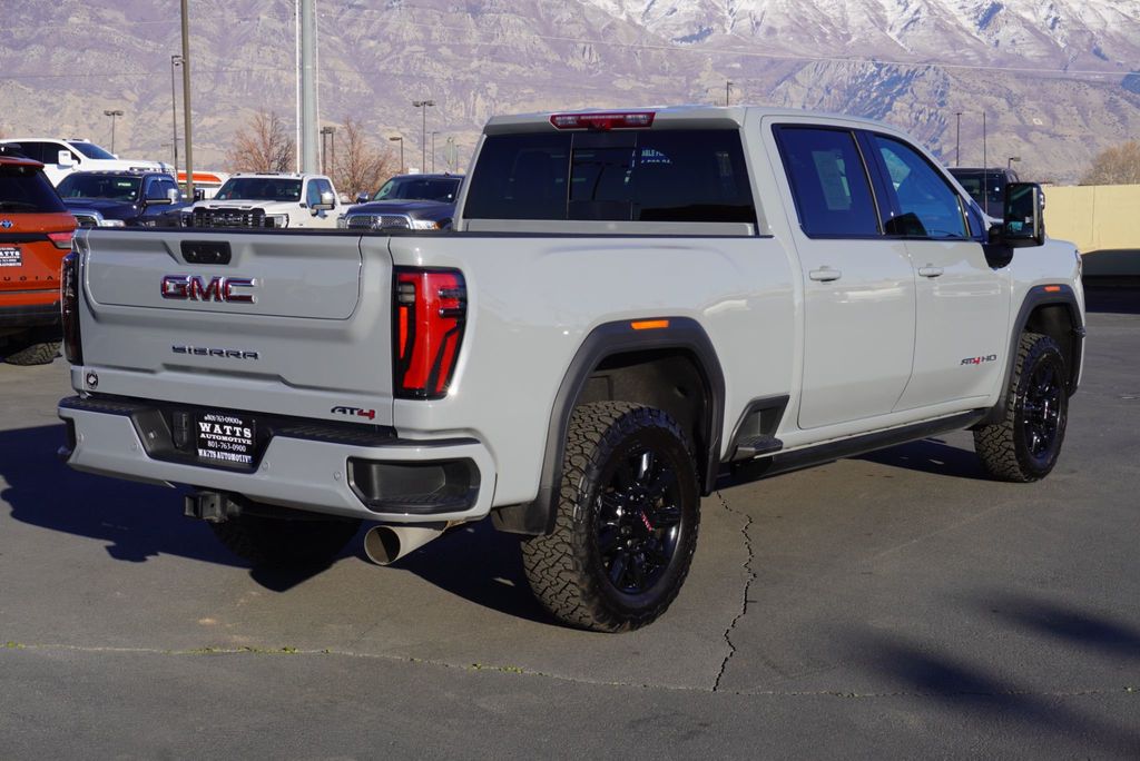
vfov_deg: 27.3
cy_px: 380
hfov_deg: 39.9
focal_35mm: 50
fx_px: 1568
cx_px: 570
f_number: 11
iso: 100
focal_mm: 33
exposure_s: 1/125
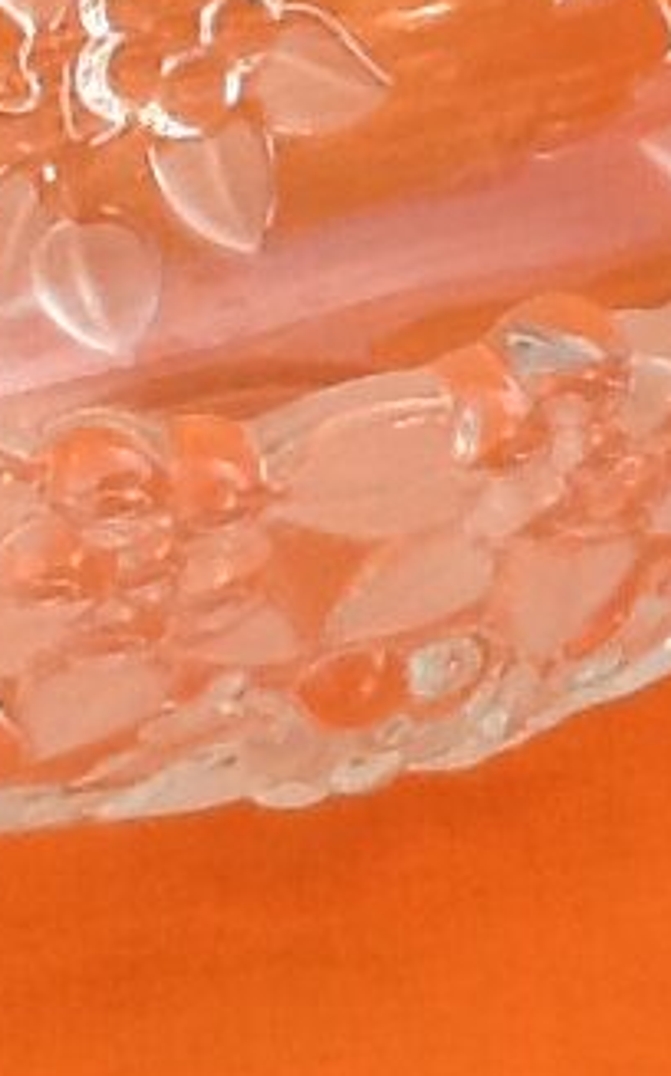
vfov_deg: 15.2
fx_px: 4014
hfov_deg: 9.5
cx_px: 214
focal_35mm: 137
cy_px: 243
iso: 40
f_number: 2.4
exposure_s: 1/371
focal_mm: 2.03
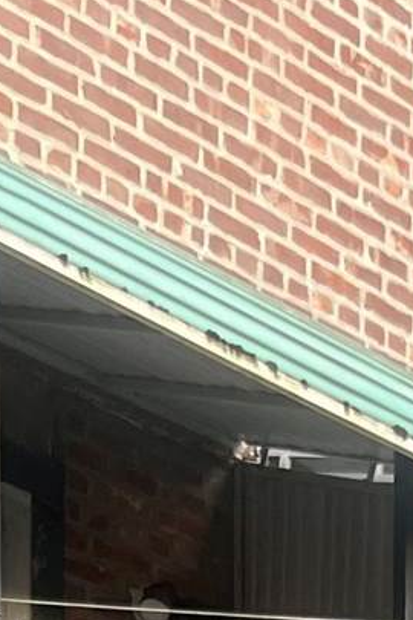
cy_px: 1756
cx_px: 552
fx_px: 2650
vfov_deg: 10.3
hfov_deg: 8.8
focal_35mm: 154
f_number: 1.6
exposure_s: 1/122
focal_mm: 5.1
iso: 40
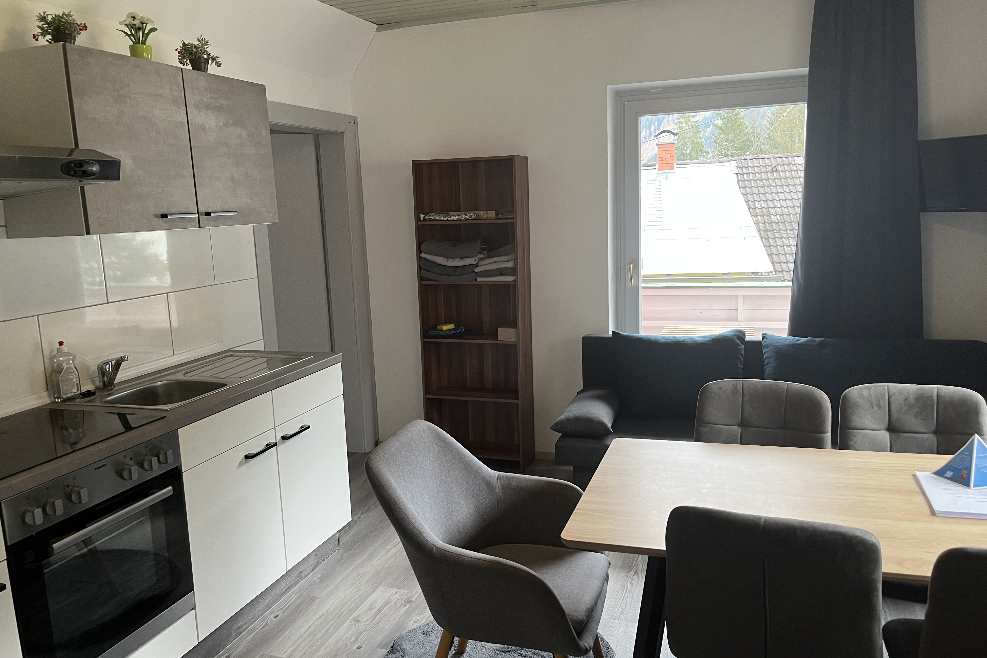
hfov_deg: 65.5
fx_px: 768
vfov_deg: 46.4
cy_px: 320
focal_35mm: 28
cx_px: 490
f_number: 1.6
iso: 100
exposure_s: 1/50
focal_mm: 5.1
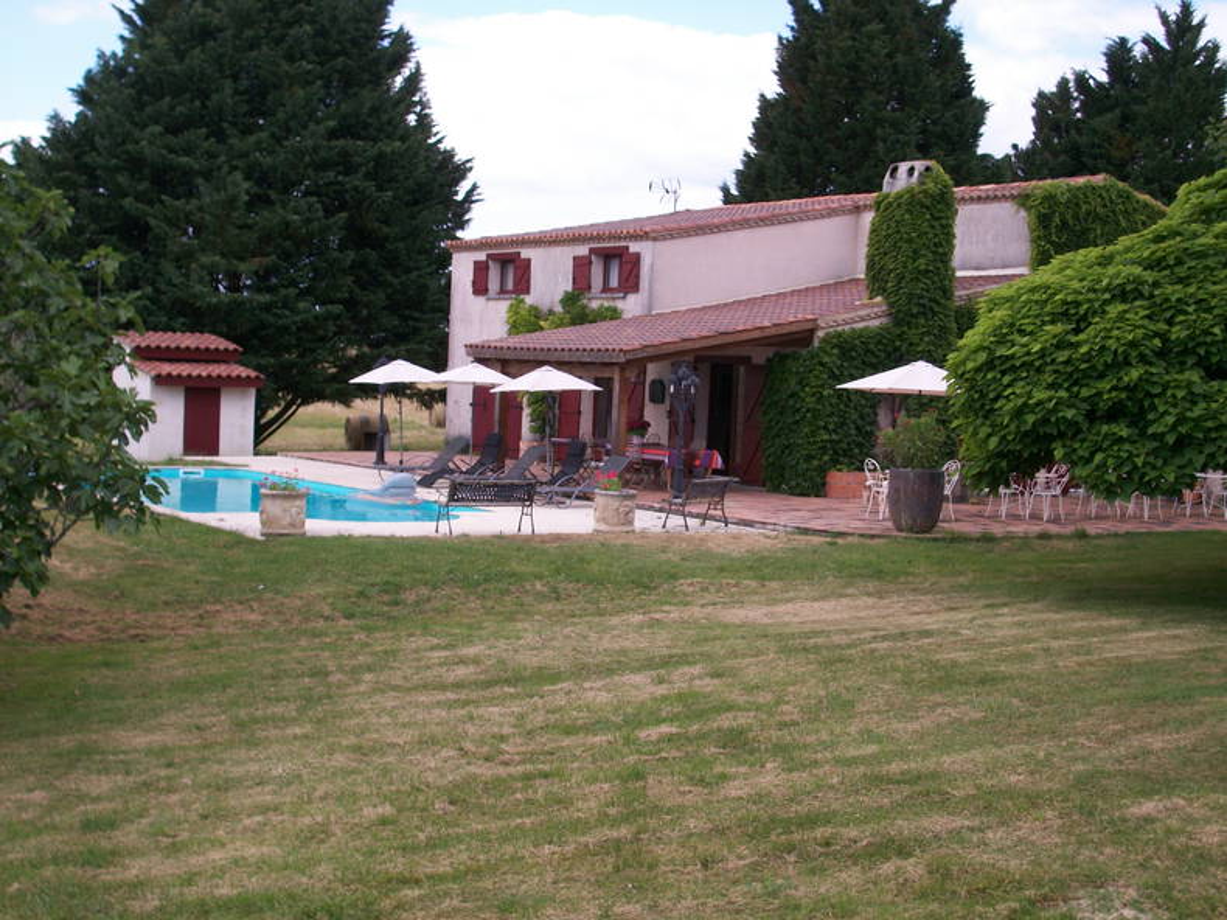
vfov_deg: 27.0
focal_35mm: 54
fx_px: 1914
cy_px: 460
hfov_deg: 35.6
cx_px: 614
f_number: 4
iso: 80
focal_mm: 9.7
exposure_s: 1/400
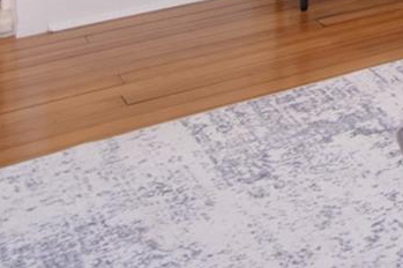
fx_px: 1084
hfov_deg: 15.8
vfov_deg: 11.2
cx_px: 842
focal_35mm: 97
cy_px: -420
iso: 640
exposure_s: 1/40
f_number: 11
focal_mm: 11
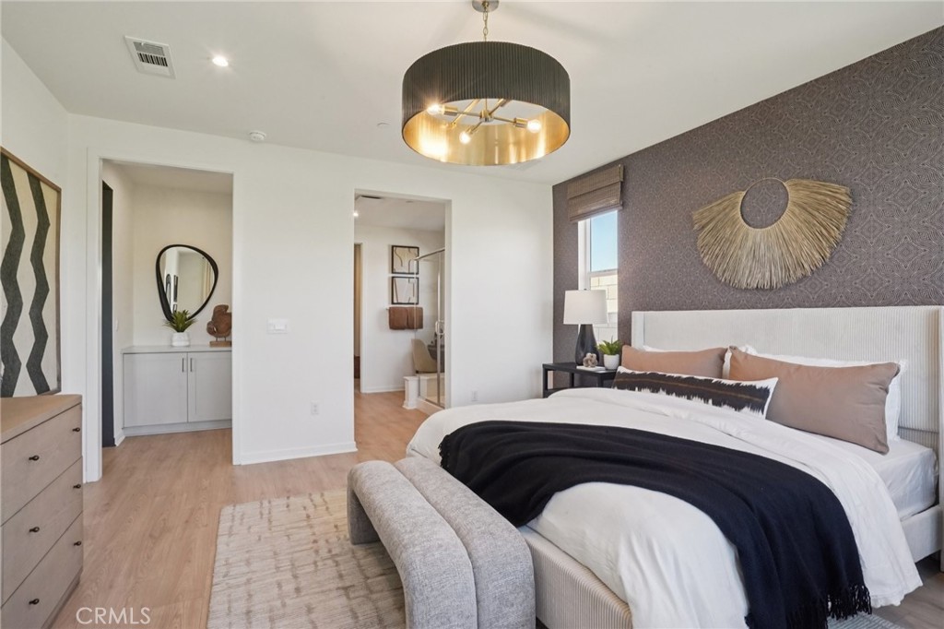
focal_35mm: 17
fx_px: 446
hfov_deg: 93.3
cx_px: 472
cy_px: 314
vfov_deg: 70.4
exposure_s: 1/60
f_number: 16
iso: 3200
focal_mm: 17
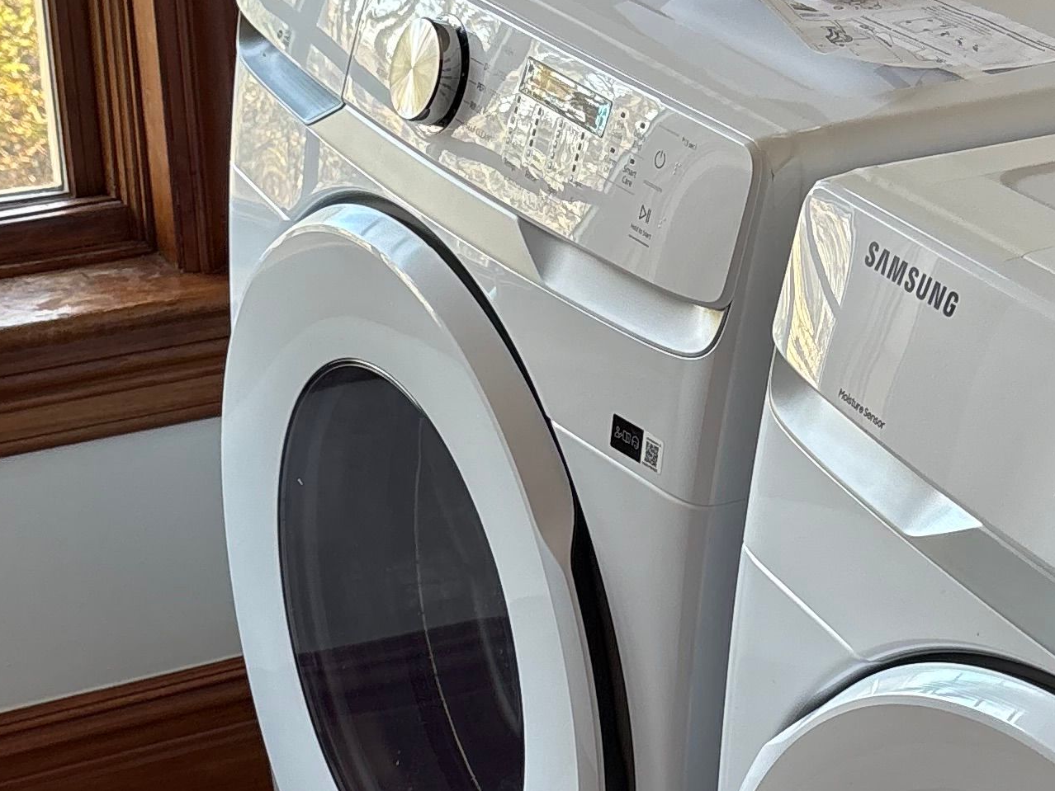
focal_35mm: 82
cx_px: 721
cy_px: 670
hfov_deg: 23.7
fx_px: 2500
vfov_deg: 17.8
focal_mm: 5.96
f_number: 1.6
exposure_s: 1/62
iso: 125
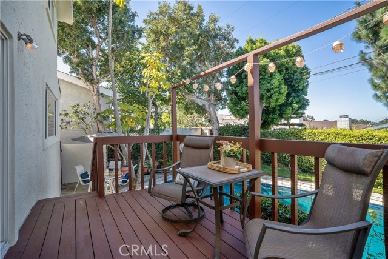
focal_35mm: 18
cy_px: 130
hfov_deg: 90.0
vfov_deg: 67.4
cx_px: 194
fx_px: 194
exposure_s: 1/80
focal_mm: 18
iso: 125
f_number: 14
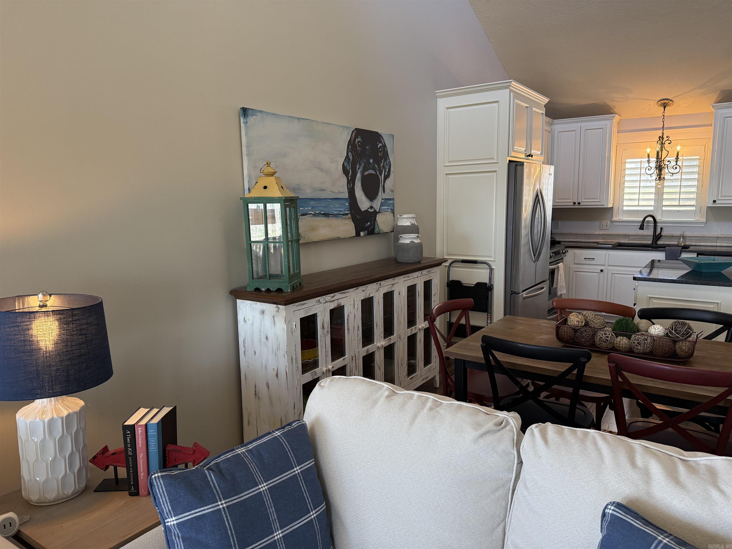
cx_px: 366
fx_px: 508
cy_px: 274
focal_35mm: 24
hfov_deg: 71.6
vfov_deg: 56.8
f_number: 1.78
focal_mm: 6.76
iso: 200
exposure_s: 1/120
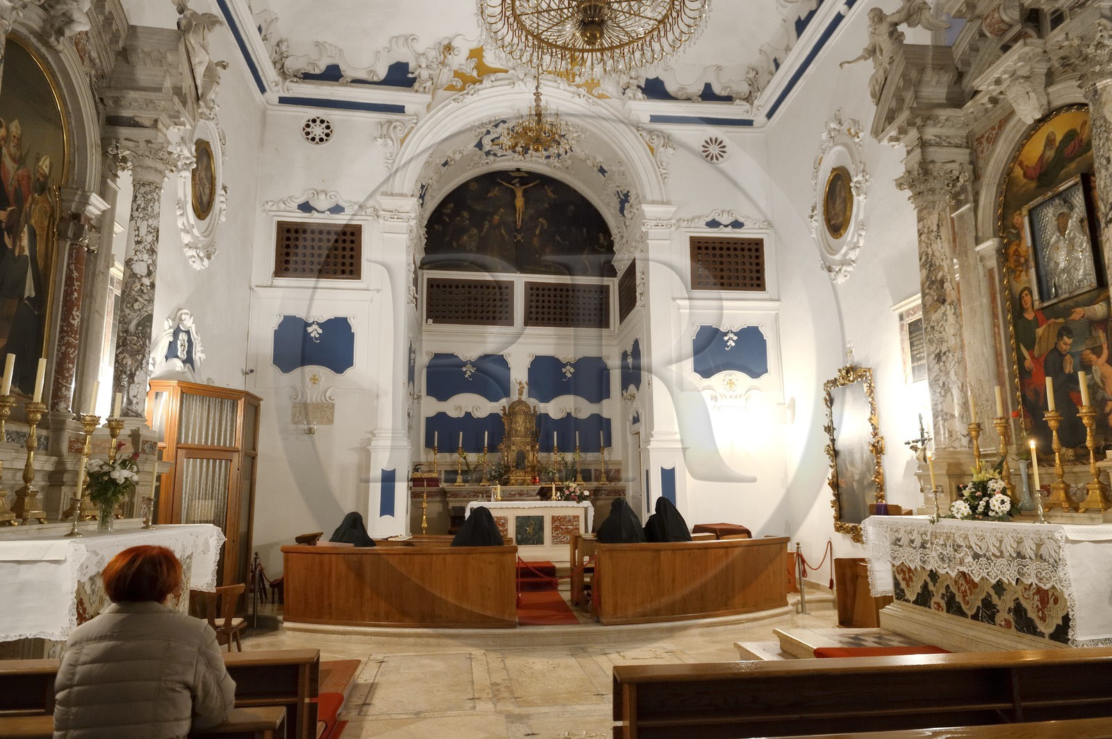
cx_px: 556
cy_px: 370
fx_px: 741
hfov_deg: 73.8
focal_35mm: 24
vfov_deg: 53.1
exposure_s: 1/13
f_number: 4
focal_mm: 24
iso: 1600
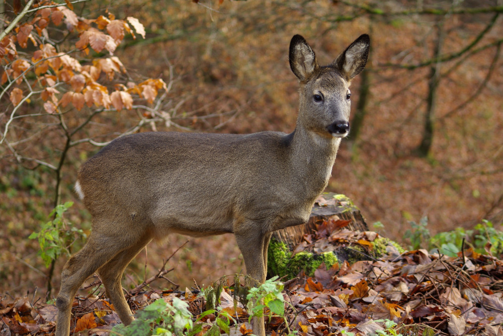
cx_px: 252
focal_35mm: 105
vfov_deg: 13.1
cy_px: 168
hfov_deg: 19.4
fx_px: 1469
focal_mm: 70
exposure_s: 1/30
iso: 100
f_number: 4
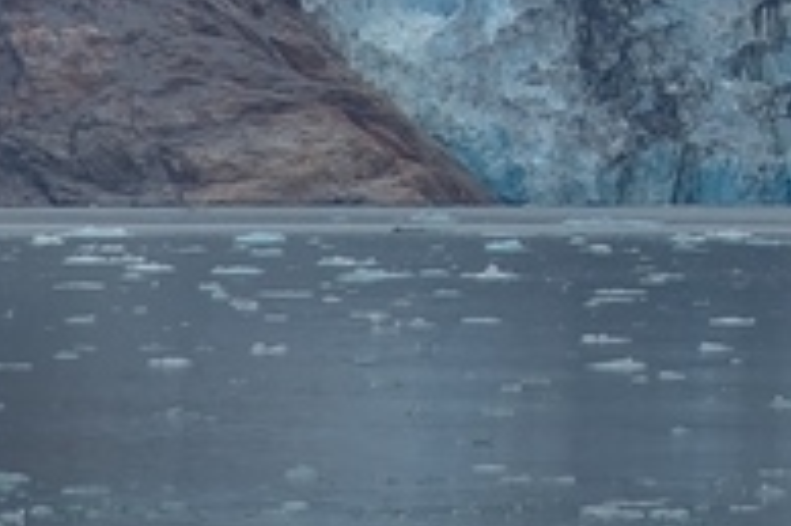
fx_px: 17409
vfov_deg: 1.7
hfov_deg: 2.6
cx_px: 1447
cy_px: -624
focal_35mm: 793
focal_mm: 120
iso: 100
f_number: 8
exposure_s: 1/250
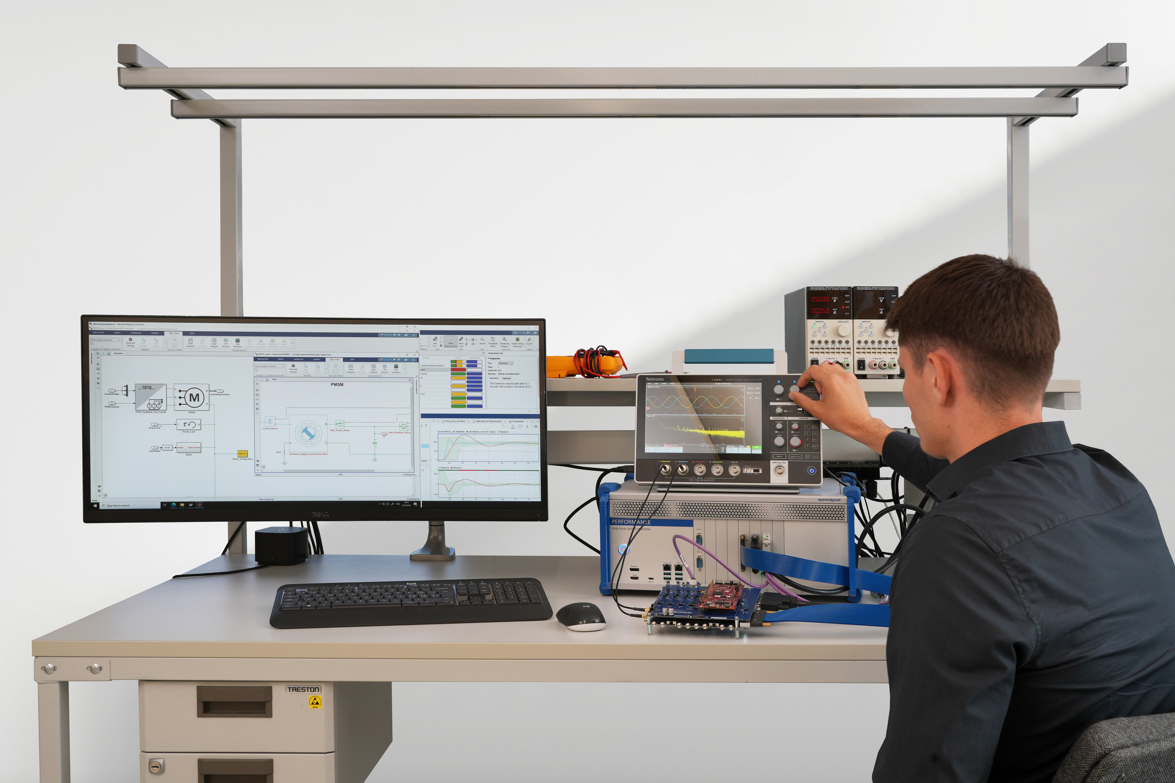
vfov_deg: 35.9
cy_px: 392
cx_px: 588
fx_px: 1208
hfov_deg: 51.9
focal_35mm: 37
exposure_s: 1/10
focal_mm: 37
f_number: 11
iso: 100
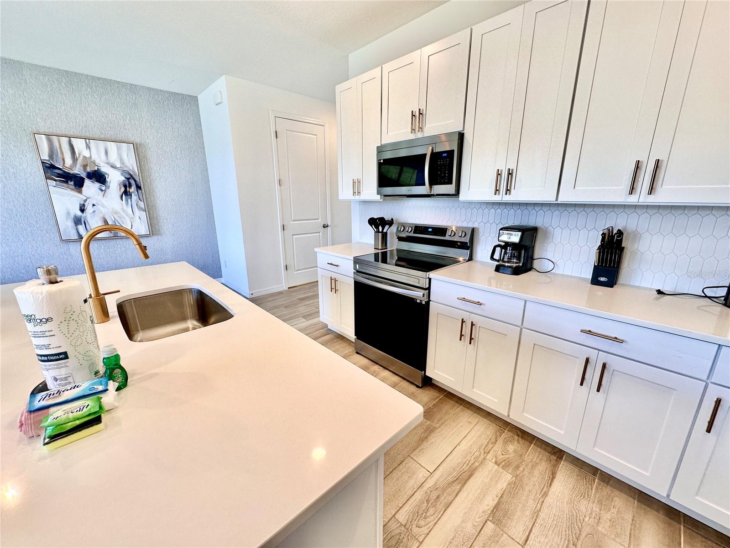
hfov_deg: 102.1
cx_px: 365
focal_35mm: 14
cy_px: 274
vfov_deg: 85.7
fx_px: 295
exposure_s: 1/120
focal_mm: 2.22
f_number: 2.2
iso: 125
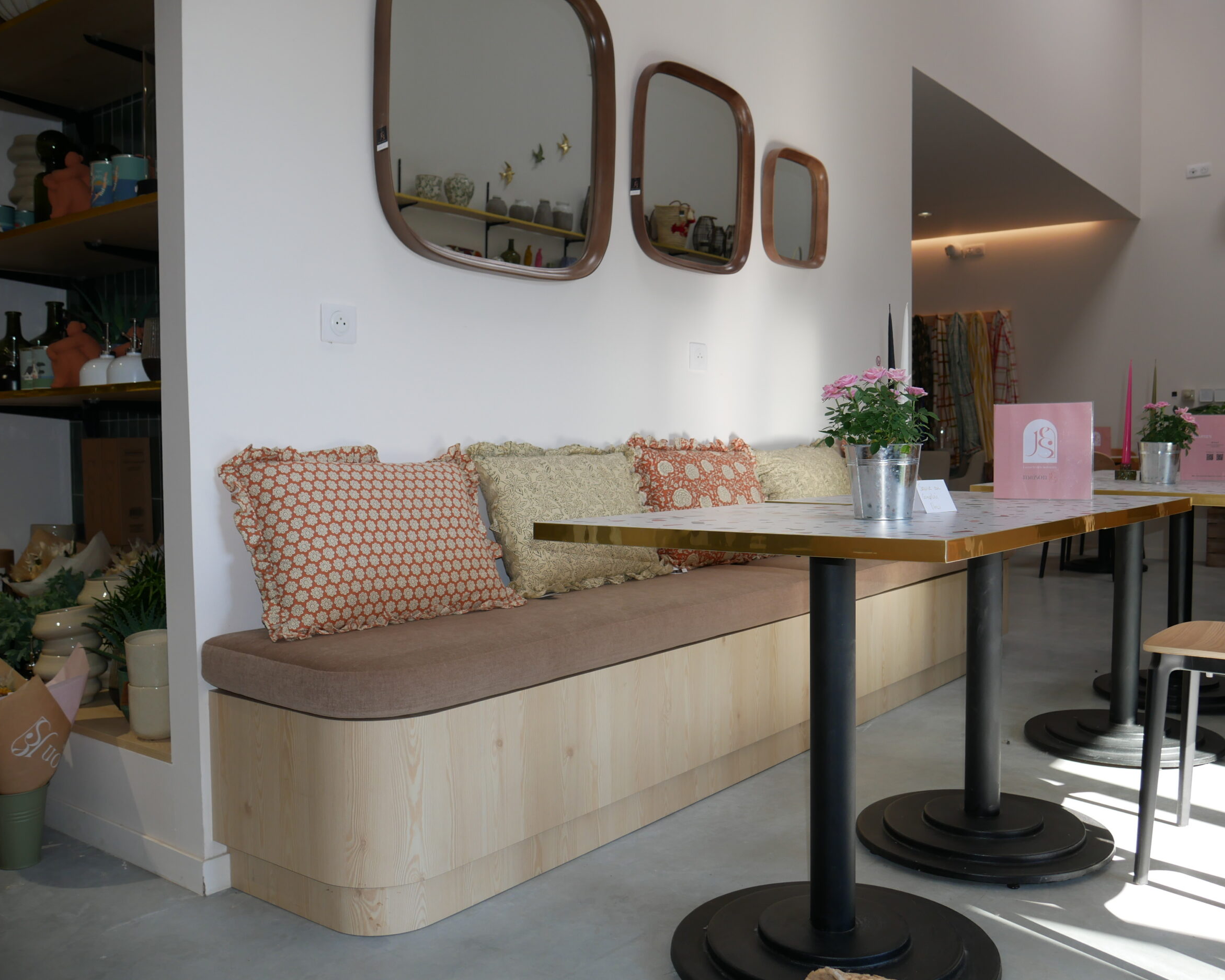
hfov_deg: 55.6
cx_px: 665
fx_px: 1160
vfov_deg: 45.8
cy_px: 494
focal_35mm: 32
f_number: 4.5
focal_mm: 15
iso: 200
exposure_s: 1/125
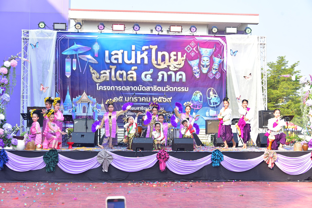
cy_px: 104
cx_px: 156
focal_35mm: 55
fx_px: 477
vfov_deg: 24.6
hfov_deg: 36.2
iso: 200
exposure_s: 1/200
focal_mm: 55
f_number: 6.3
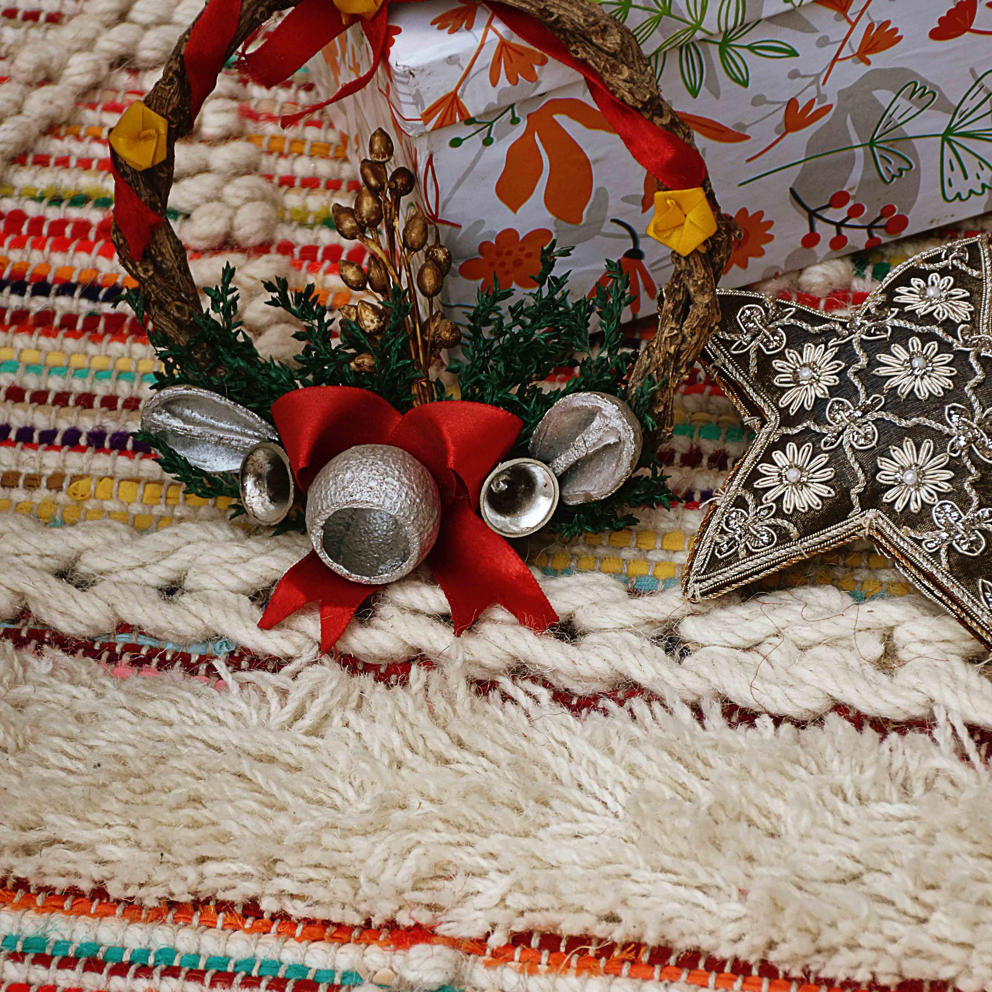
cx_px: 496
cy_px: 592
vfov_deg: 12.2
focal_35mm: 144
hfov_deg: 12.2
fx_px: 4657
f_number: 5
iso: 200
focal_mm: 75
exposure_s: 1/200
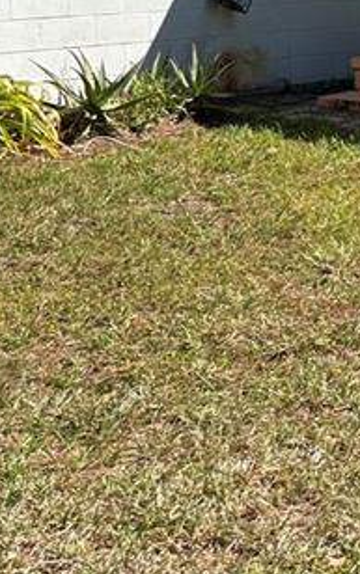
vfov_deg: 20.5
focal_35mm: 99
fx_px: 1551
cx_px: 584
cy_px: 54
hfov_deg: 12.4
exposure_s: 1/2525
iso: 80
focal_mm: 6.86
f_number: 1.78
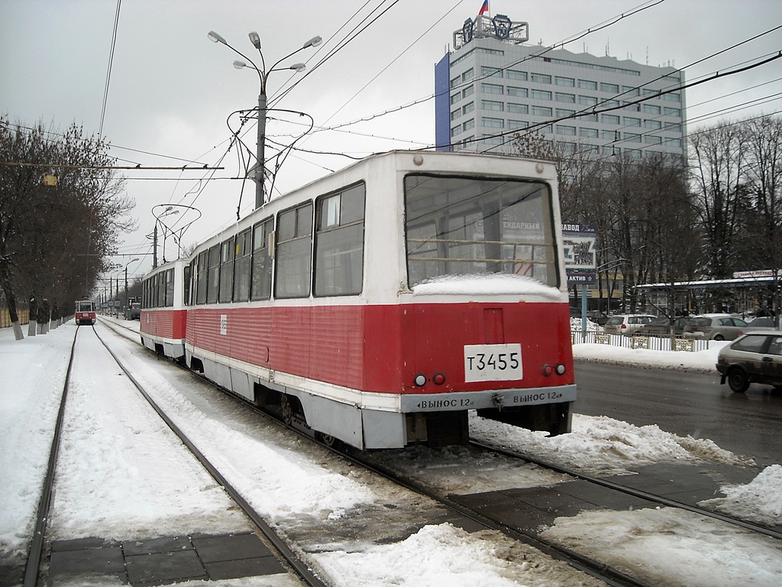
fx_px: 791
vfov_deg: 40.7
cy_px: 294
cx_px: 391
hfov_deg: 52.6
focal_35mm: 35
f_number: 2.8
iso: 64
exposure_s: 1/250
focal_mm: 5.7
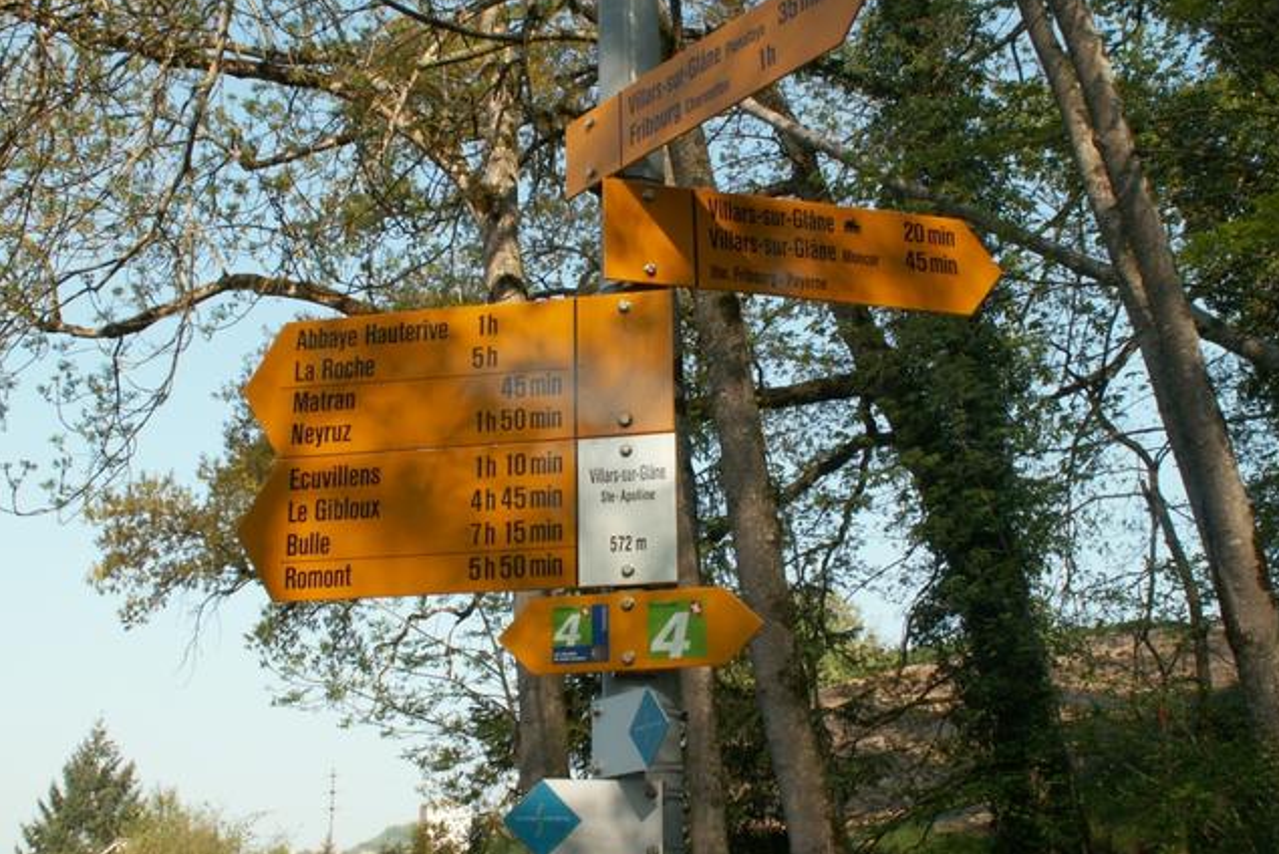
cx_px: 643
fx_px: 1564
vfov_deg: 30.5
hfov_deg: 44.5
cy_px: 419
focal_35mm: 44
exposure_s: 1/100
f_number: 5.6
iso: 50
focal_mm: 7.04
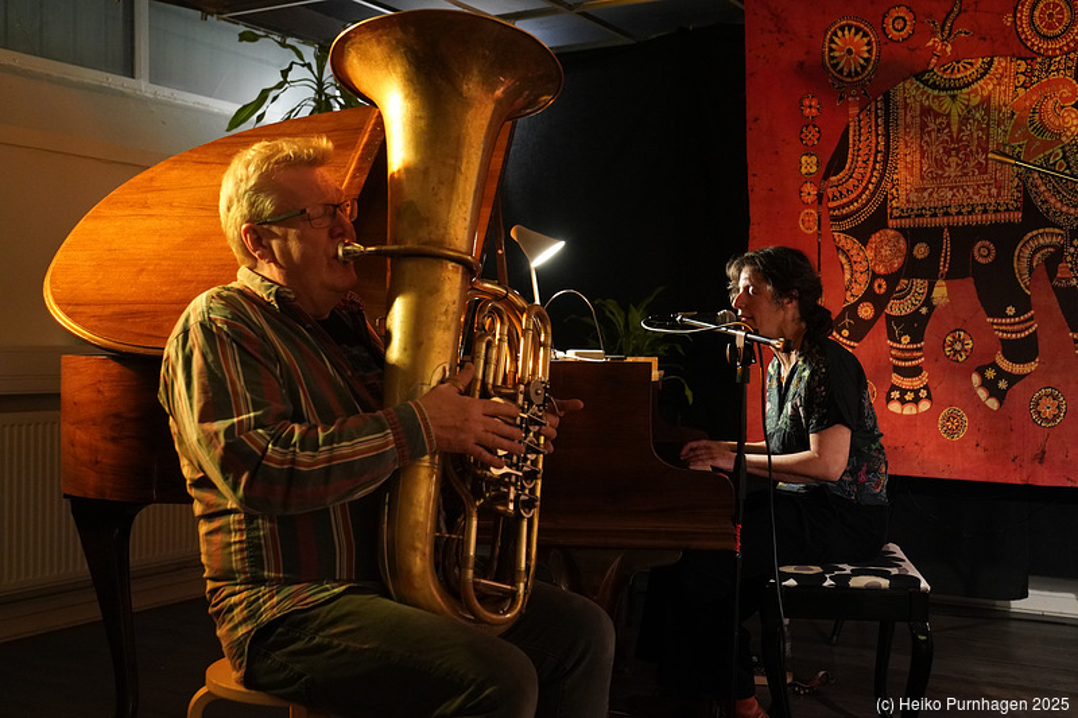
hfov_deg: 46.4
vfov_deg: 31.9
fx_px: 1257
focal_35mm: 42
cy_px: 359
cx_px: 539
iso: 6400
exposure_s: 1/50
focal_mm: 42
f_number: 4
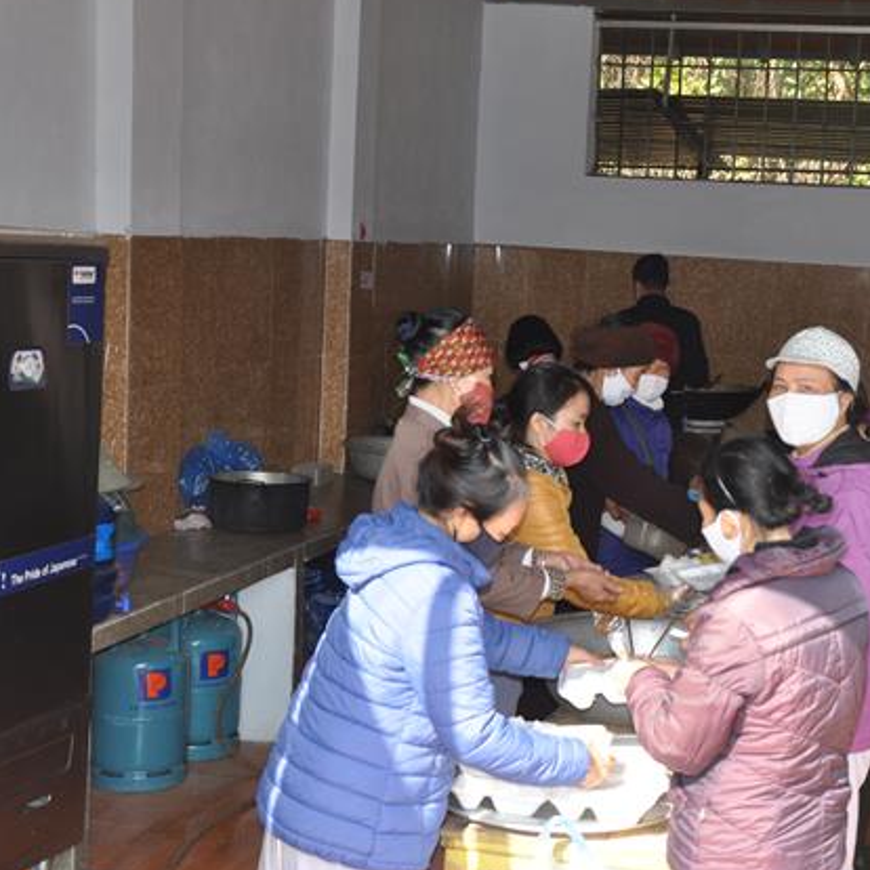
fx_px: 1820
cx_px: 597
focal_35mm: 64
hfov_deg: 26.7
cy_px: 424
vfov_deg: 26.9
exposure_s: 1/200
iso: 250
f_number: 6.3
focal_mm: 32
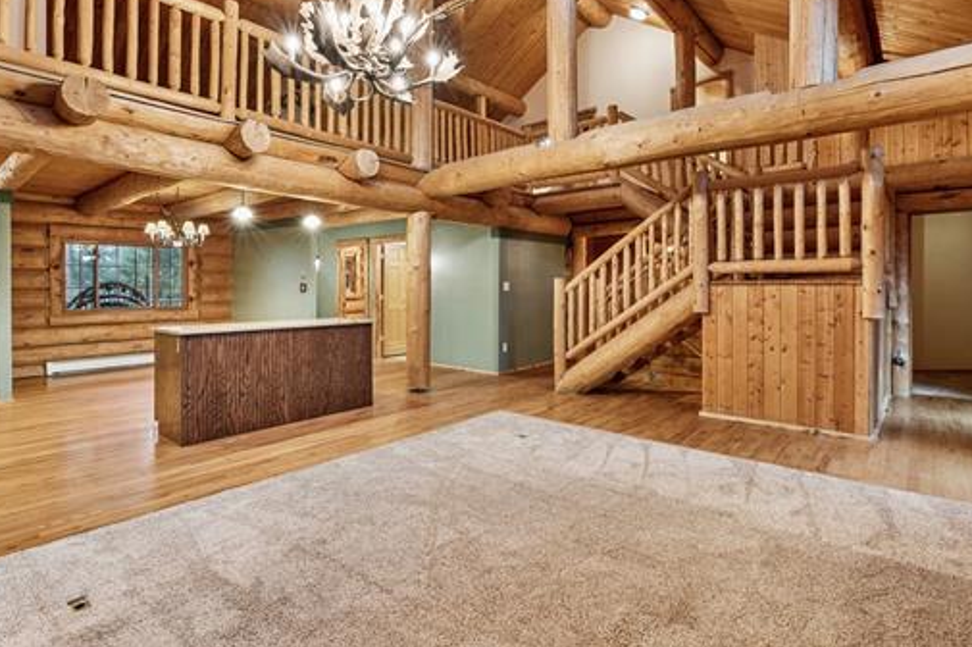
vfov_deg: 64.3
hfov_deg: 86.7
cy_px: 289
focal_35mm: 19
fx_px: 513
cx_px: 437
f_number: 11
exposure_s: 1/2
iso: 800
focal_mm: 15
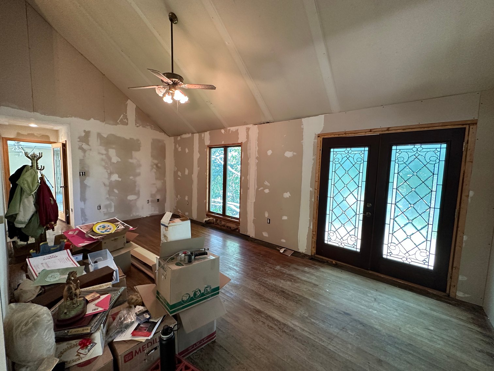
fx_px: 200
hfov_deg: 102.1
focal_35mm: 14
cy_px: 186
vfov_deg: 85.7
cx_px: 247
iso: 250
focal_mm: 2.22
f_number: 2.2
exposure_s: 1/60
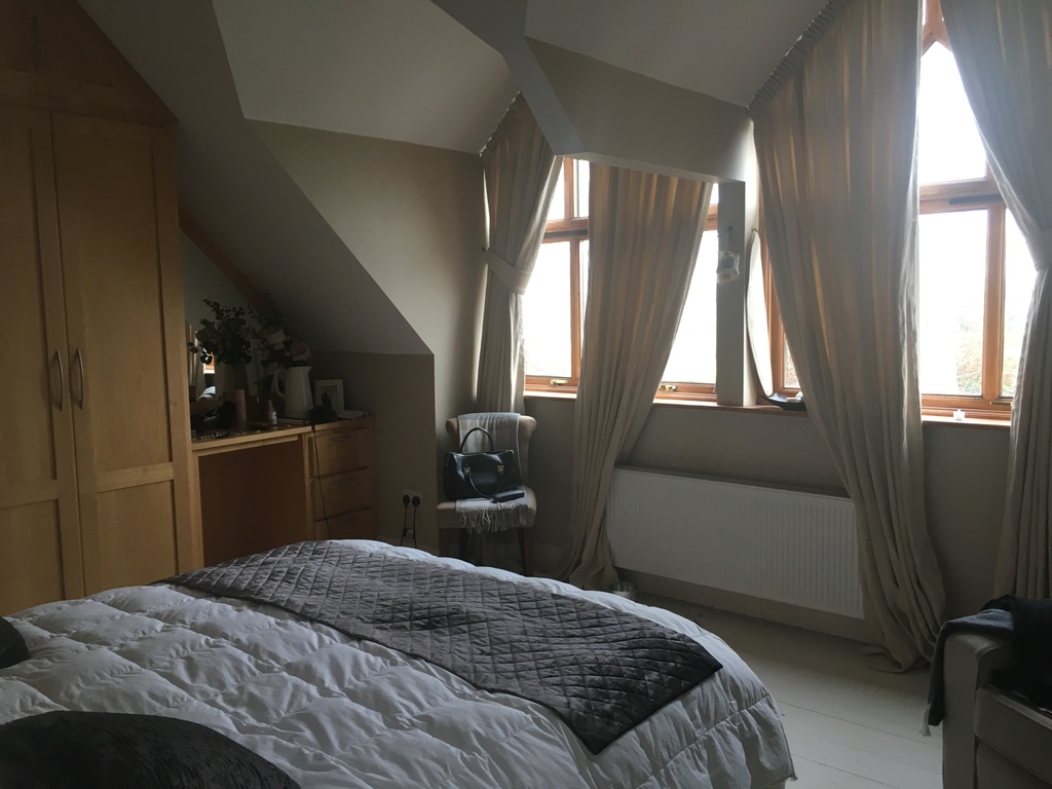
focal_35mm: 29
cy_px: 394
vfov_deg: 48.2
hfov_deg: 61.7
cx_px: 526
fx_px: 881
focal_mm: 4.15
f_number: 2.2
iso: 80
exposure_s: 1/33
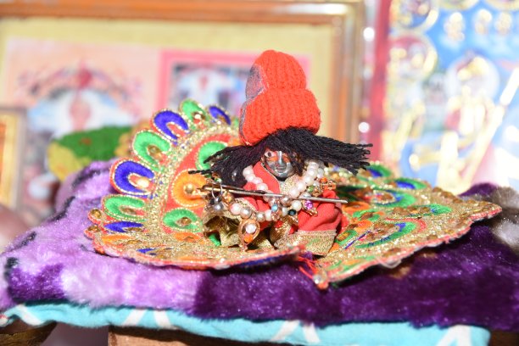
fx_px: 2054
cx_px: 260
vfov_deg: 9.6
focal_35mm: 142
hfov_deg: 14.4
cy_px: 173
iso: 100
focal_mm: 95
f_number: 8
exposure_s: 1/125
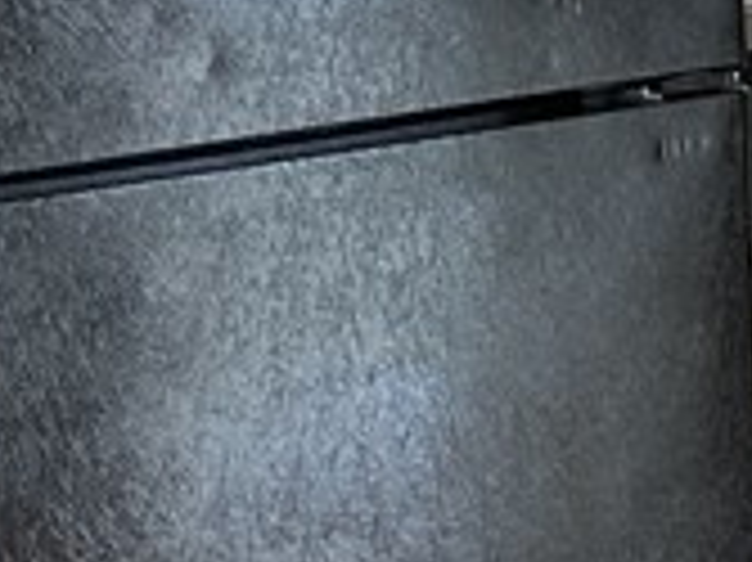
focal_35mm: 178
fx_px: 3864
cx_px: 1887
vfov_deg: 8.3
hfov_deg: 9.7
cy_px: -40
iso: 64
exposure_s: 1/120
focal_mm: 3
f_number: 1.8
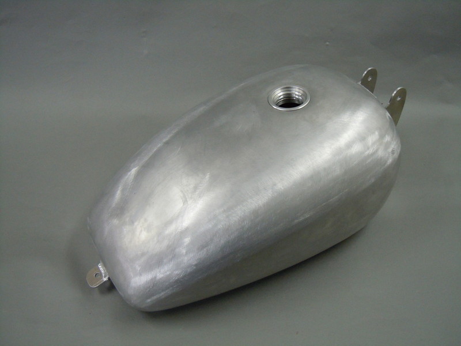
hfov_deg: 47.9
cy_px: 173
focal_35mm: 39
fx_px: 519
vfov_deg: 36.8
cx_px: 230
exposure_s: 1/60
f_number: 3.7
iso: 400
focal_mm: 7.1
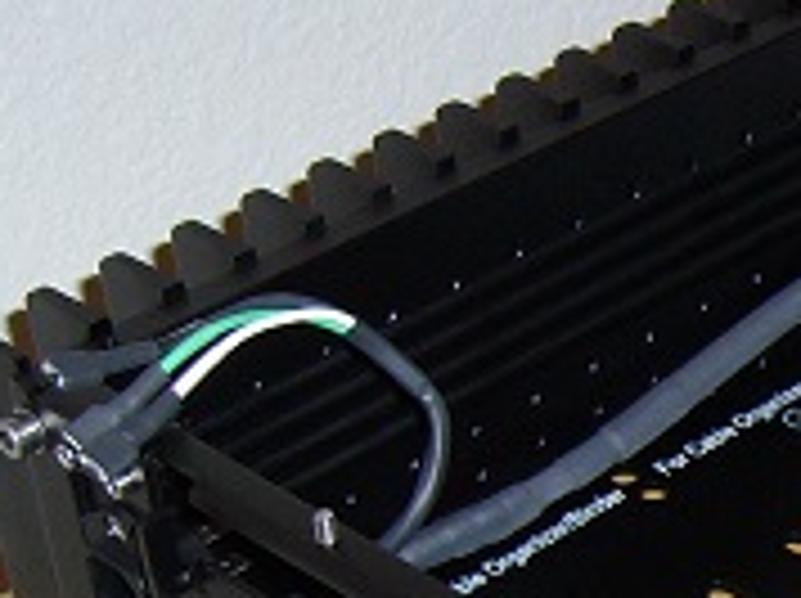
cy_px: 706
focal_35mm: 126
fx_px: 2912
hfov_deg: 14.3
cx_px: 1305
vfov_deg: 11.5
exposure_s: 1/30
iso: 100
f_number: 2.8
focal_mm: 5.8
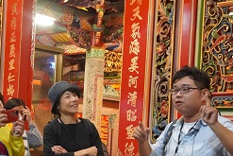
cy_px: 146
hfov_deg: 22.0
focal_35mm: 91
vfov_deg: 14.9
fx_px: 589
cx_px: 37
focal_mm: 30
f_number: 4.5
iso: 6400
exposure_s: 1/80
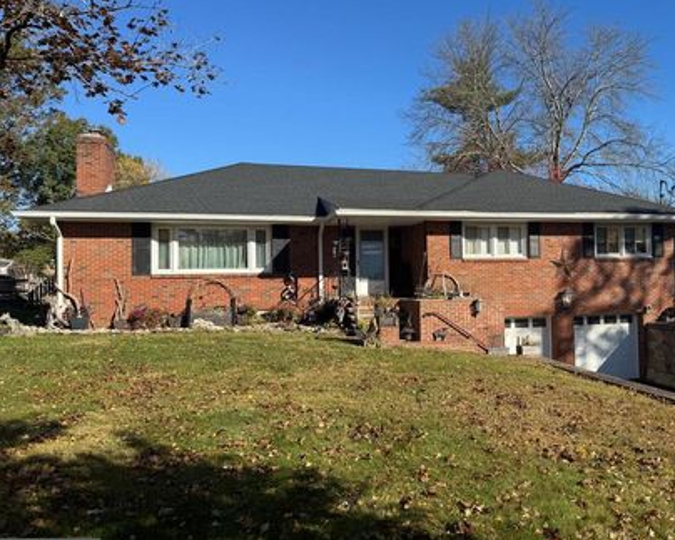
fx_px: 579
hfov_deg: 59.8
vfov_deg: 49.9
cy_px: 258
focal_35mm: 29
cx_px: 416
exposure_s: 1/3247
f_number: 1.78
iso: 80
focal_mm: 6.76
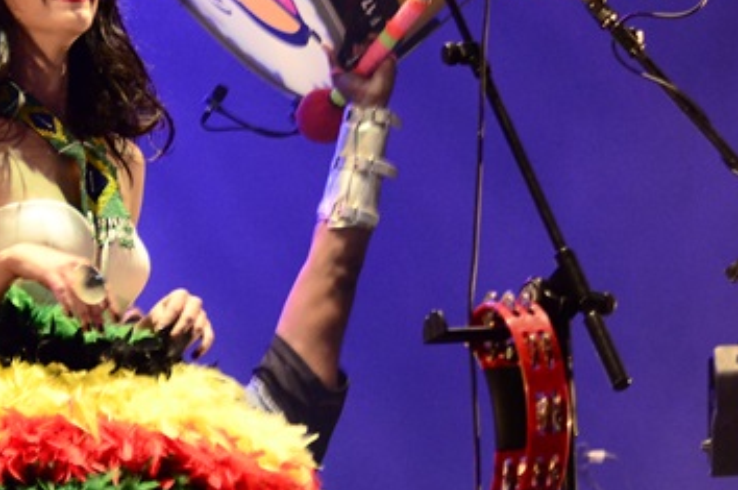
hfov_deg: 7.6
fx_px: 5548
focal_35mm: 271
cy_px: 25
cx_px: -94
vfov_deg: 5.0
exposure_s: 1/80
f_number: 5
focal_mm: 80
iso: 1600
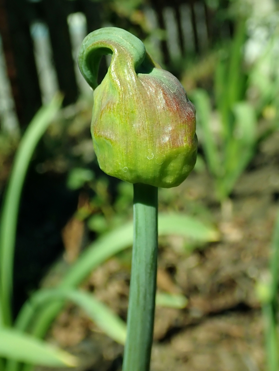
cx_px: 140
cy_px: 186
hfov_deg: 36.0
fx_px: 430
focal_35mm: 40
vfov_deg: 46.8
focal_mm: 7.34
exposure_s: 1/640
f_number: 4
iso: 100
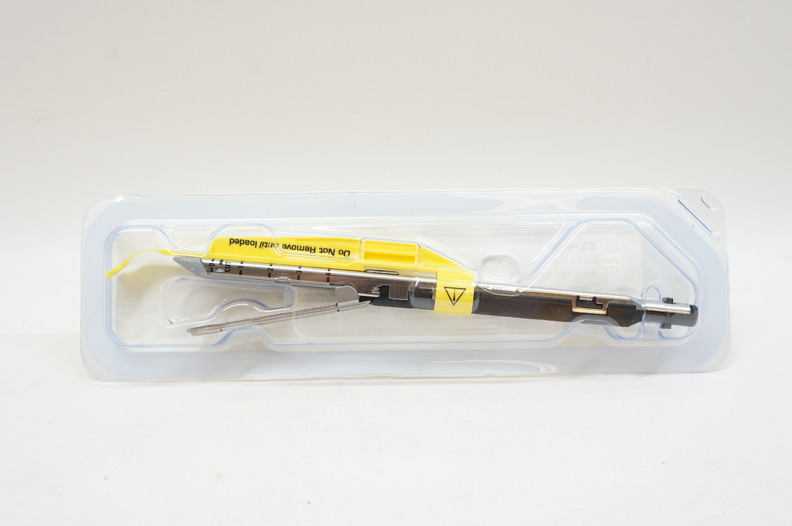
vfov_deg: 36.8
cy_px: 263
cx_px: 396
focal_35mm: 36
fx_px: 791
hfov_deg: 53.2
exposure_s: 1/40
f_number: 7.1
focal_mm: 24
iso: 400
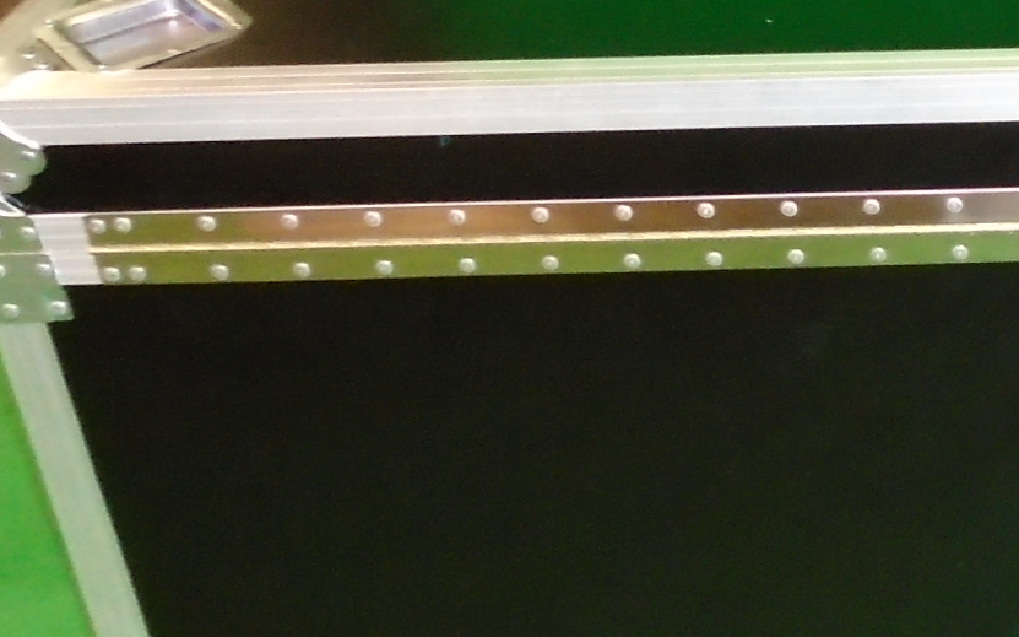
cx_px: 1516
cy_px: 7
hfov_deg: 20.7
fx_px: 2388
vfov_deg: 14.9
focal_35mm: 86
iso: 400
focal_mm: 4.6
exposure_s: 1/30
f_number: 3.2
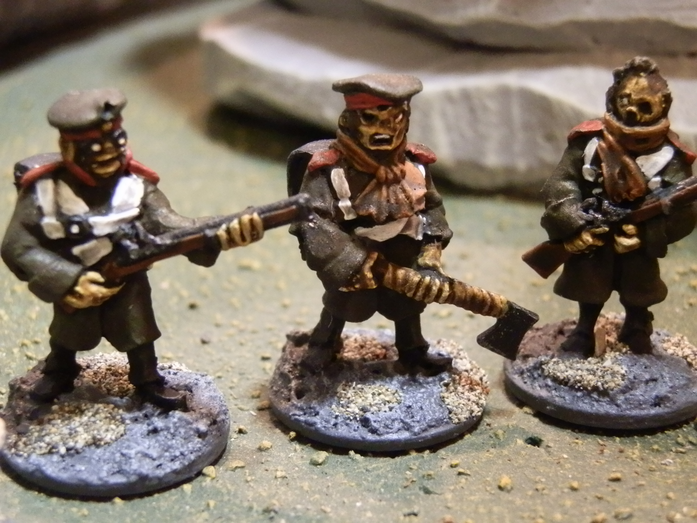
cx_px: 348
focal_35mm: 61
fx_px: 1228
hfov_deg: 31.7
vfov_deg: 24.0
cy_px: 262
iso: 800
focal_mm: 10.99
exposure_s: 1/25
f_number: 3.7
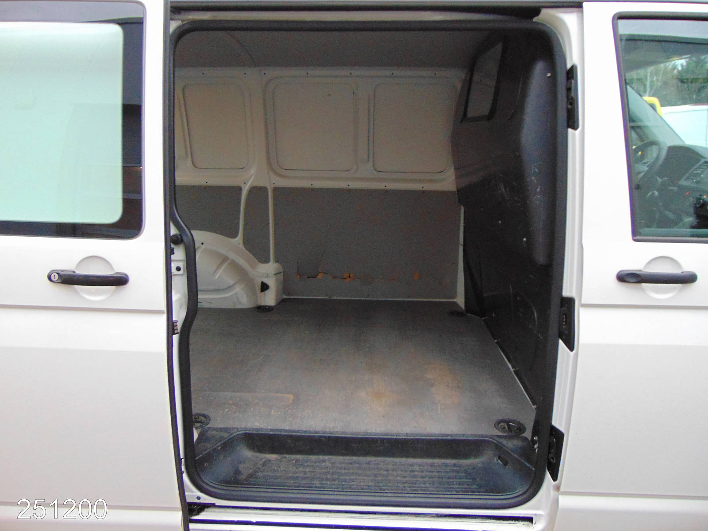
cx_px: 354
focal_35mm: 25
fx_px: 511
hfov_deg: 69.4
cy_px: 266
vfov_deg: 54.9
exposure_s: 1/30
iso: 400
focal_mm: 4.5
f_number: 3
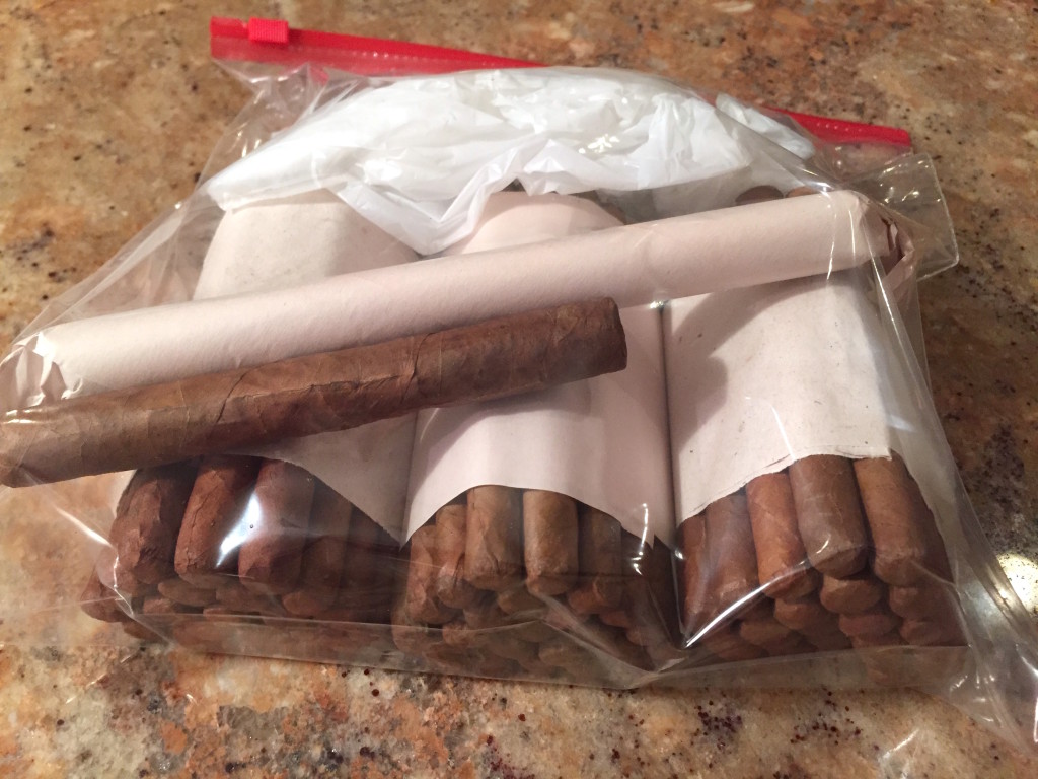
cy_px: 390
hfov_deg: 61.7
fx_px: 870
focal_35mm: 29
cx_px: 519
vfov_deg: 48.2
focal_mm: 4.15
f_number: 2.2
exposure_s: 1/30
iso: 125
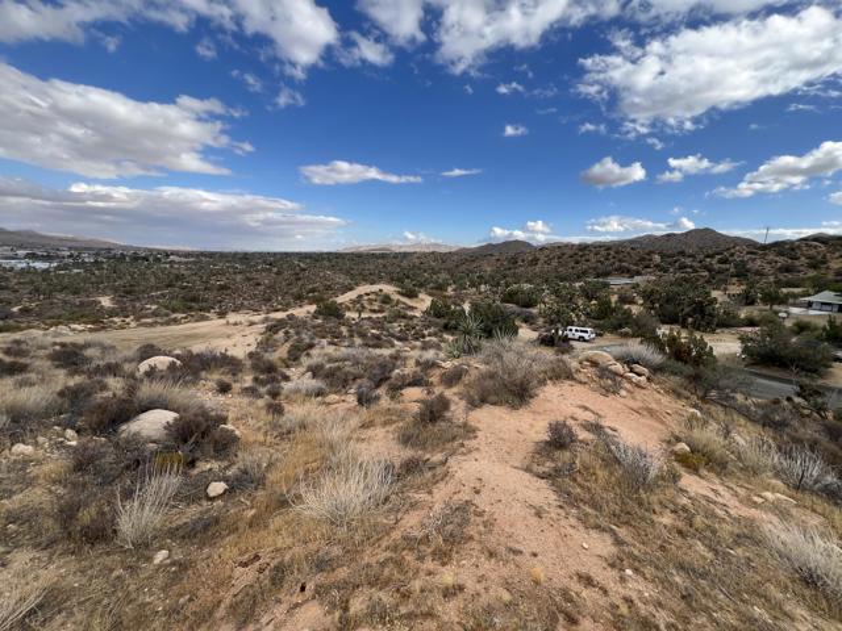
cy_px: 316
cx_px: 421
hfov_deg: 106.2
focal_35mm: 13
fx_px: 316
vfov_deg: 89.9
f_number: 1.8
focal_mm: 1.57
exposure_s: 1/1085
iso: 32
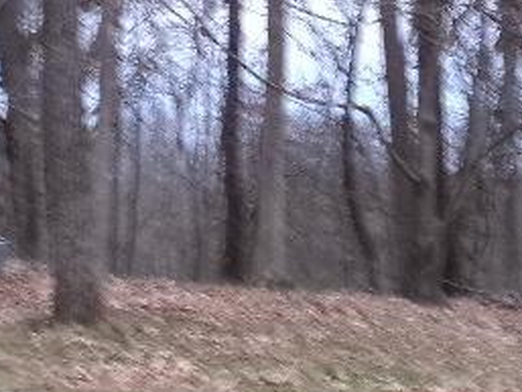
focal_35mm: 172
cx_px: 404
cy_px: 160
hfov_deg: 11.5
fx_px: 2595
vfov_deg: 8.6
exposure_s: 1/20
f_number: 4.7
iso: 560
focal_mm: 12.3
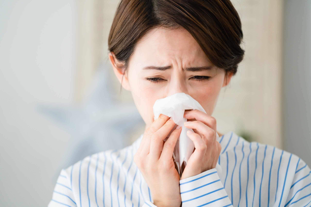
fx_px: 1555
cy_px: 104
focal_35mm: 180
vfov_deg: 7.6
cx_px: 156
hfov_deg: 11.4
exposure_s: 1/250
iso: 160
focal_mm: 180
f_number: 2.8
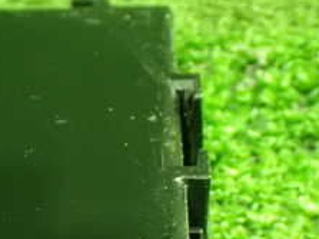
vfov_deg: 15.0
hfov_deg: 19.6
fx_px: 893
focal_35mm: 97
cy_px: 225
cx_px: -4
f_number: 2.5
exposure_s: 1/15
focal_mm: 6.37
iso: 1600
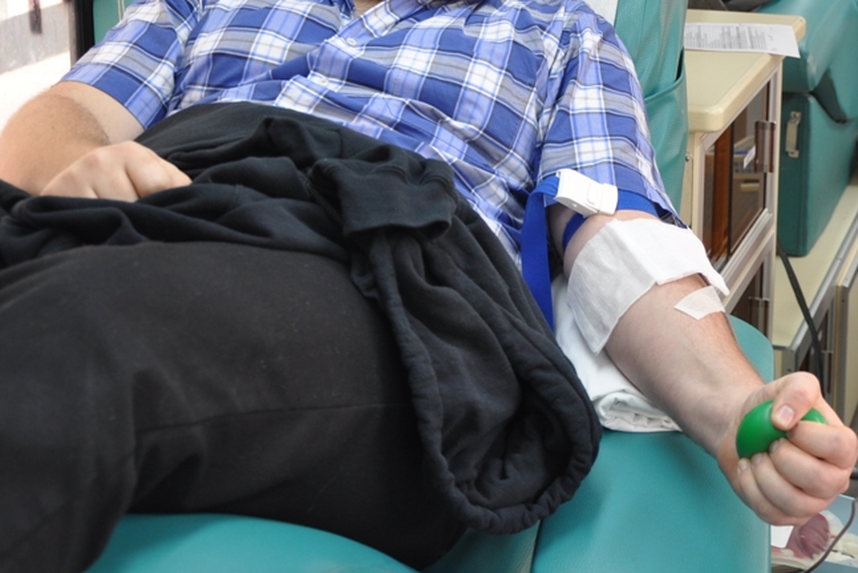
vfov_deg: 17.8
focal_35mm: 76
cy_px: 140
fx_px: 1812
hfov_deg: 26.6
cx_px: 509
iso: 320
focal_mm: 32
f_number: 5
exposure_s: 1/25
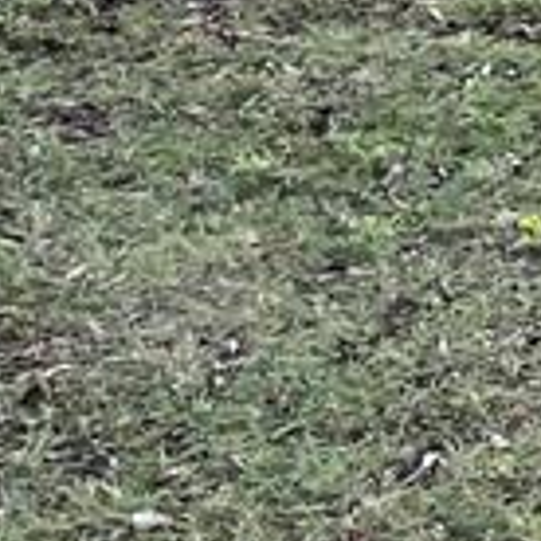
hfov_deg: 8.0
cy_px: -474
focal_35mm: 164
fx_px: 2900
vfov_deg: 10.0
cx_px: 1933
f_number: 1.6
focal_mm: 5.1
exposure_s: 1/121
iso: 80
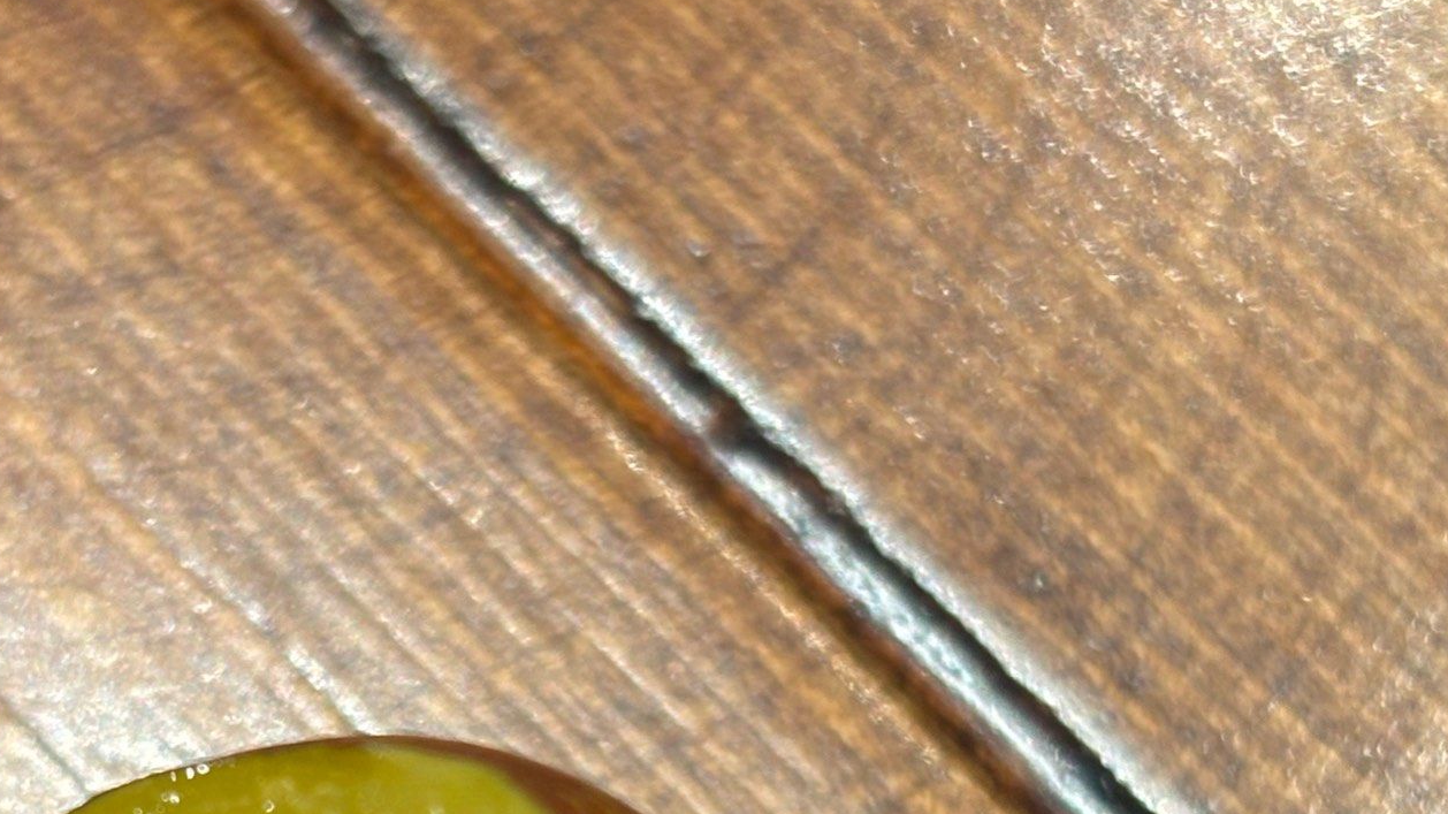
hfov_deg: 17.3
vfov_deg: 9.7
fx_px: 4722
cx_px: 280
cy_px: 1043
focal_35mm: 123
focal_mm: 5.96
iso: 40
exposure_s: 1/50
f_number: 1.6
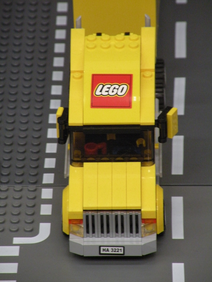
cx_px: 106
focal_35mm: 340
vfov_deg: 5.8
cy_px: 141
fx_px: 2776
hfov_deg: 4.4
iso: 400
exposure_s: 1/32.6
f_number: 4.5
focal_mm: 59.6
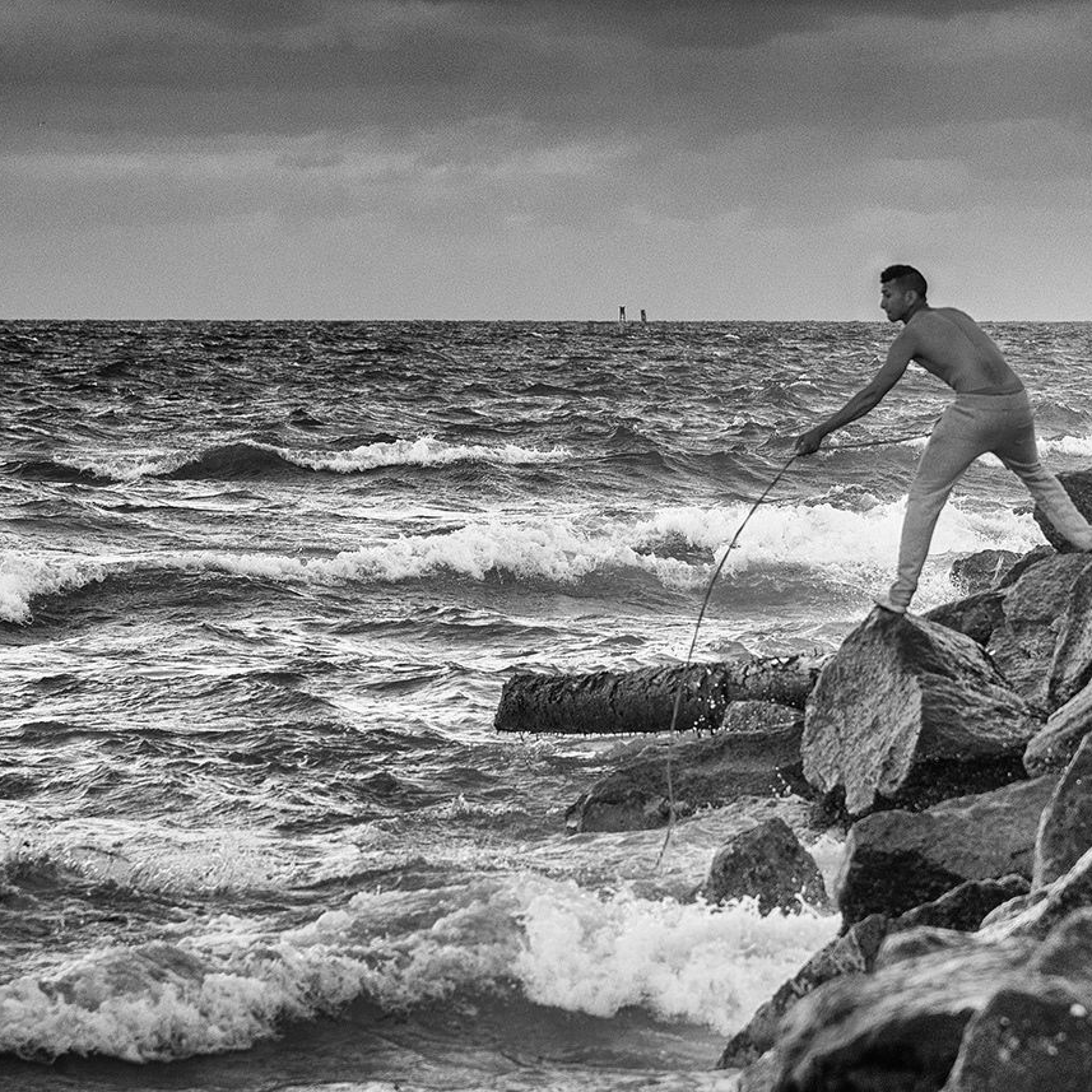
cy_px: 441
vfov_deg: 8.7
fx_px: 7138
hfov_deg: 8.7
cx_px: 882
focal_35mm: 200
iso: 1400
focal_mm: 105
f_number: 5
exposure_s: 1/320
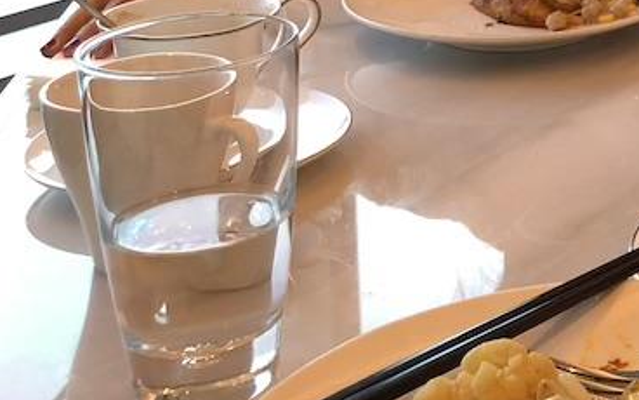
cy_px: -179
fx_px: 1498
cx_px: 867
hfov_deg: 21.4
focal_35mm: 86
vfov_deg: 14.3
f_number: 1.8
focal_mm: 3.99
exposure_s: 1/20
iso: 32
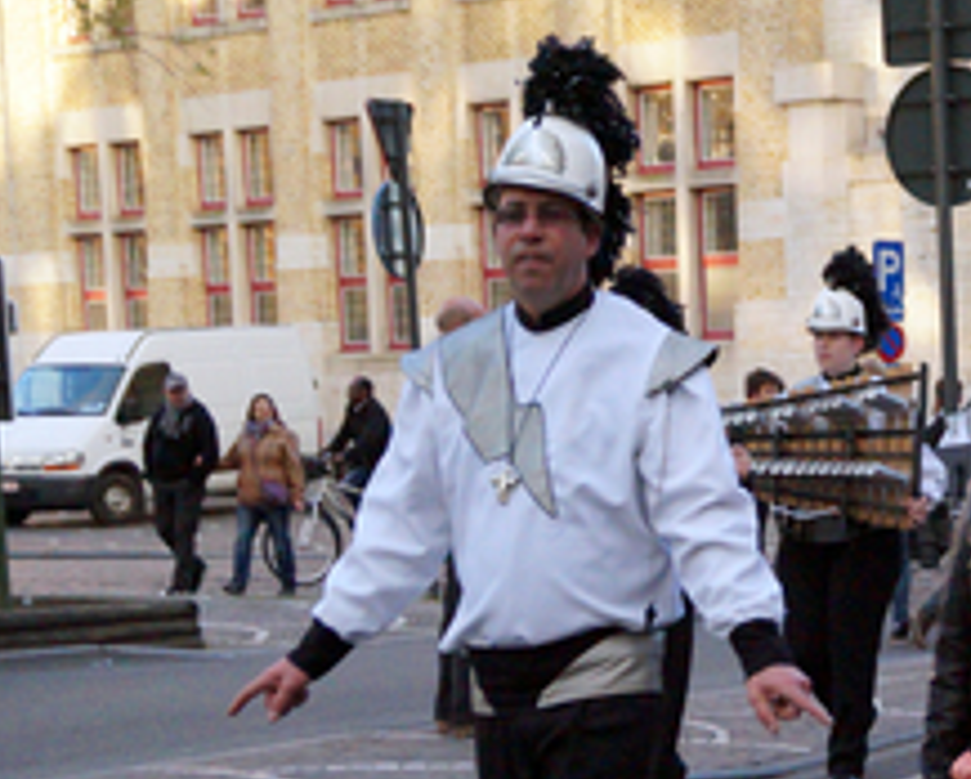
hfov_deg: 18.0
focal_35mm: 101
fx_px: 2905
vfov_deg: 15.1
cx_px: 1159
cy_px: 681
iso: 3200
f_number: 4
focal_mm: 26
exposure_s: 1/2000
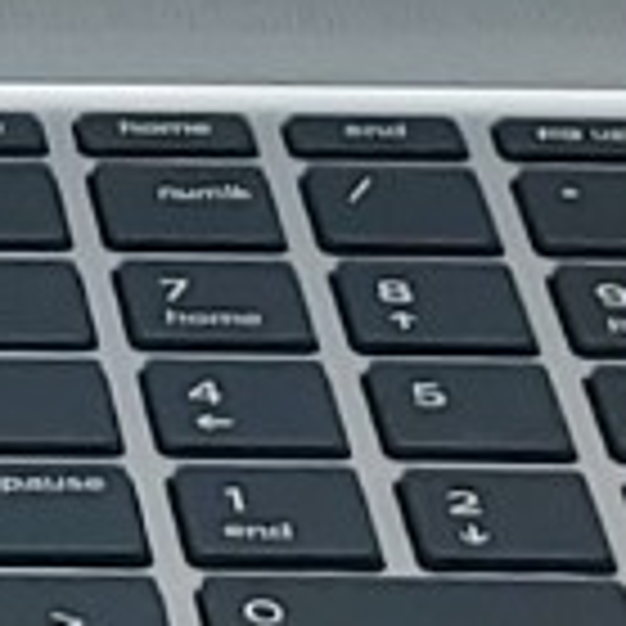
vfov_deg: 4.3
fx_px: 8266
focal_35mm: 404
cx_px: -964
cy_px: -612
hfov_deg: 4.2
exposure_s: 1/120
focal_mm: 4.36
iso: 50
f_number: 1.8
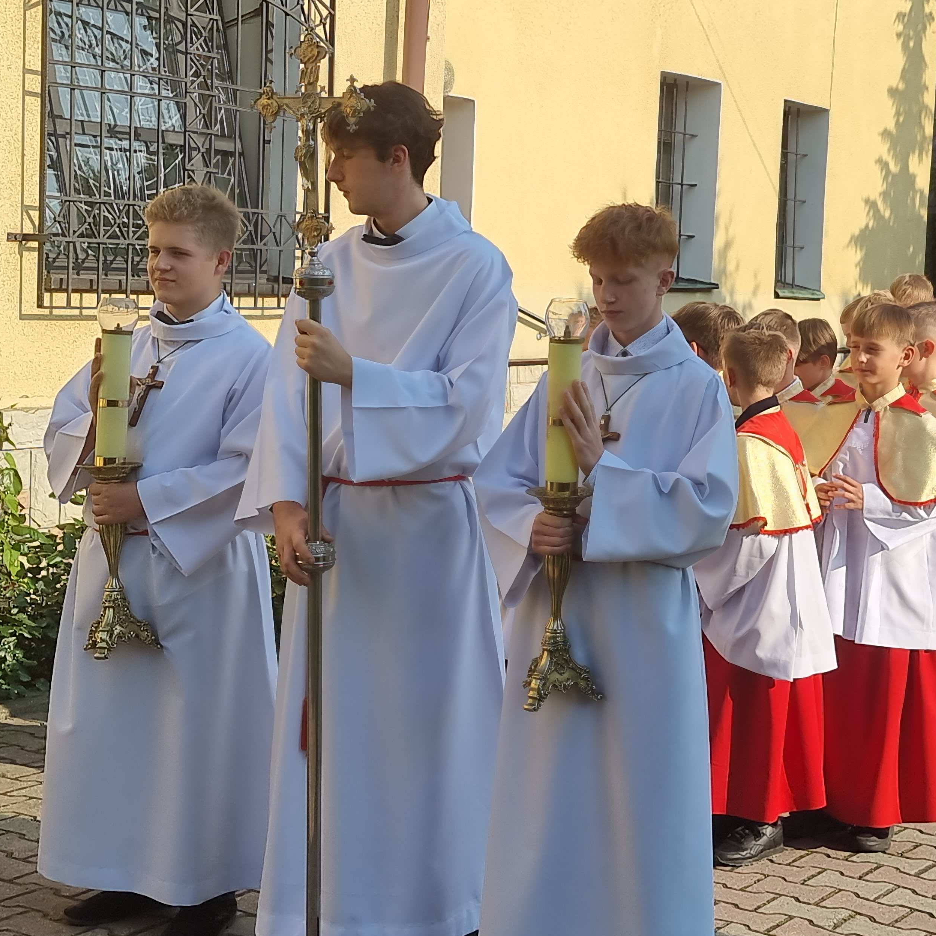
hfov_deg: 47.3
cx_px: 656
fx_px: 1040
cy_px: 399
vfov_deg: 48.3
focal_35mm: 34
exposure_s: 1/932
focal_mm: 6.7
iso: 50
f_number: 1.8
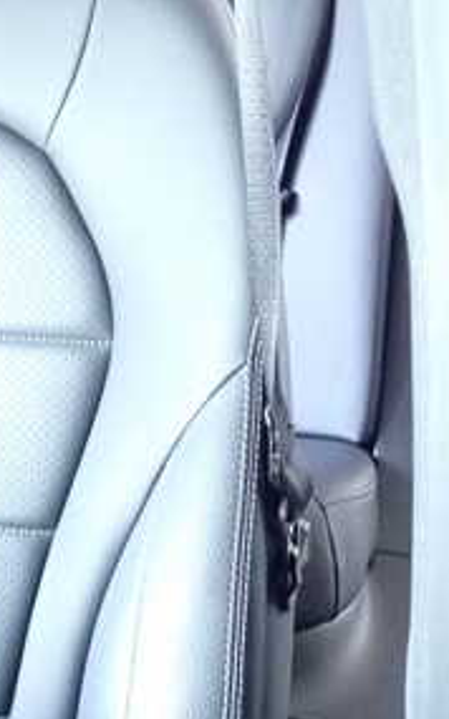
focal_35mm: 67
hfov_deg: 17.9
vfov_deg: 30.5
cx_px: -166
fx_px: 1312
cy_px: 464
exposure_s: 1/125
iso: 1600
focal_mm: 5.4
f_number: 2.3
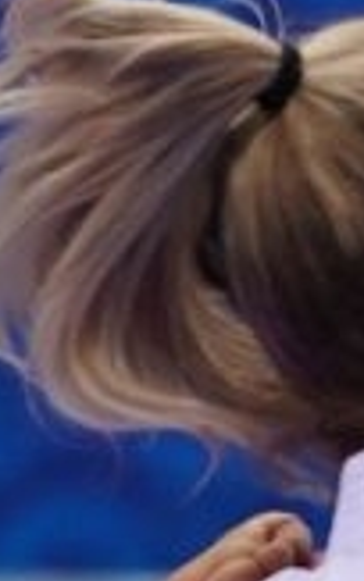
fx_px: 35760
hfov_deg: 0.6
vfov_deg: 0.9
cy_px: 1536
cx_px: 1038
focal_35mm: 2255
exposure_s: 1/1000
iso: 1250
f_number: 2.8
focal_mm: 200
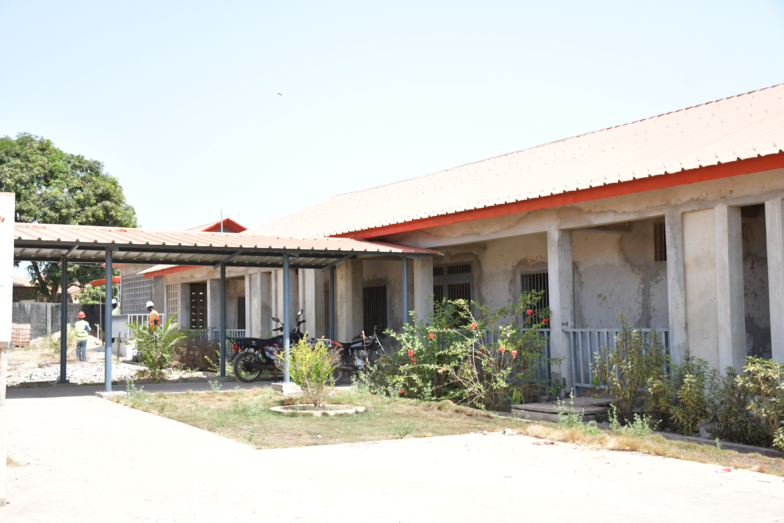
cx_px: 393
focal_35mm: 41
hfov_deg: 47.4
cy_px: 263
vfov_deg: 32.6
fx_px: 893
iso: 1250
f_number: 4
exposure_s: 1/3200
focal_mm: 27
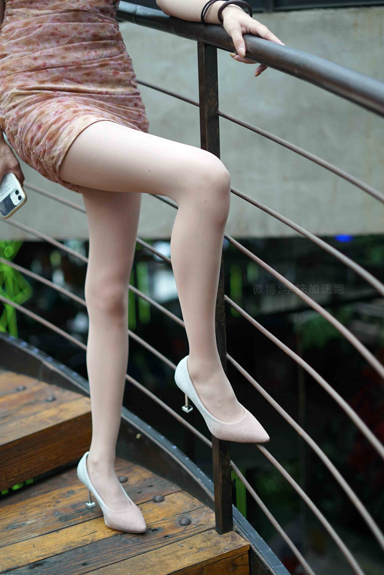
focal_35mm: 50
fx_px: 799
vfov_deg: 39.6
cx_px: 192
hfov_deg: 27.0
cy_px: 288
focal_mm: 50
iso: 200
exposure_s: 1/500
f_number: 1.8
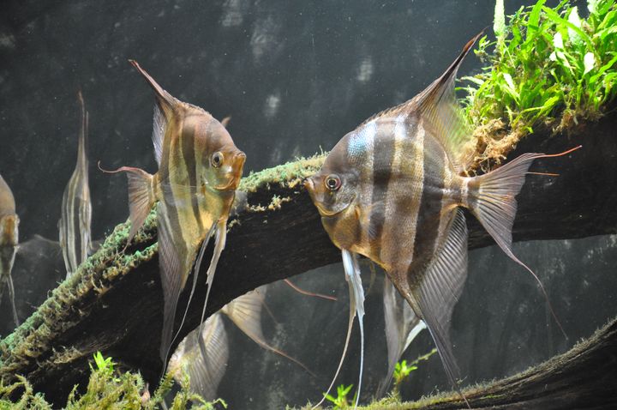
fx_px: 2516
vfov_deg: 9.3
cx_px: 308
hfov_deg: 14.0
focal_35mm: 147
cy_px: 205
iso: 1600
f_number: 5.6
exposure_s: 1/13
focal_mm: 98
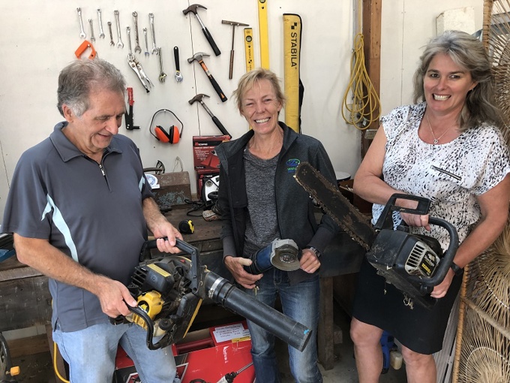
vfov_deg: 49.7
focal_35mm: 28
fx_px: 413
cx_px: 255
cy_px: 192
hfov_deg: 63.4
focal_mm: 3.99
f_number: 1.8
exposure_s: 1/40
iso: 20
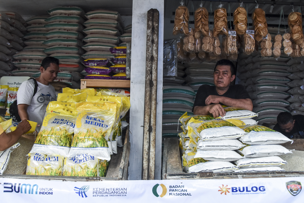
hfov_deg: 67.4
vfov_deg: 47.9
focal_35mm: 27
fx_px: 228
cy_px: 102
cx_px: 152
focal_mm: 18
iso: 800
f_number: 4.5
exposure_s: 1/400
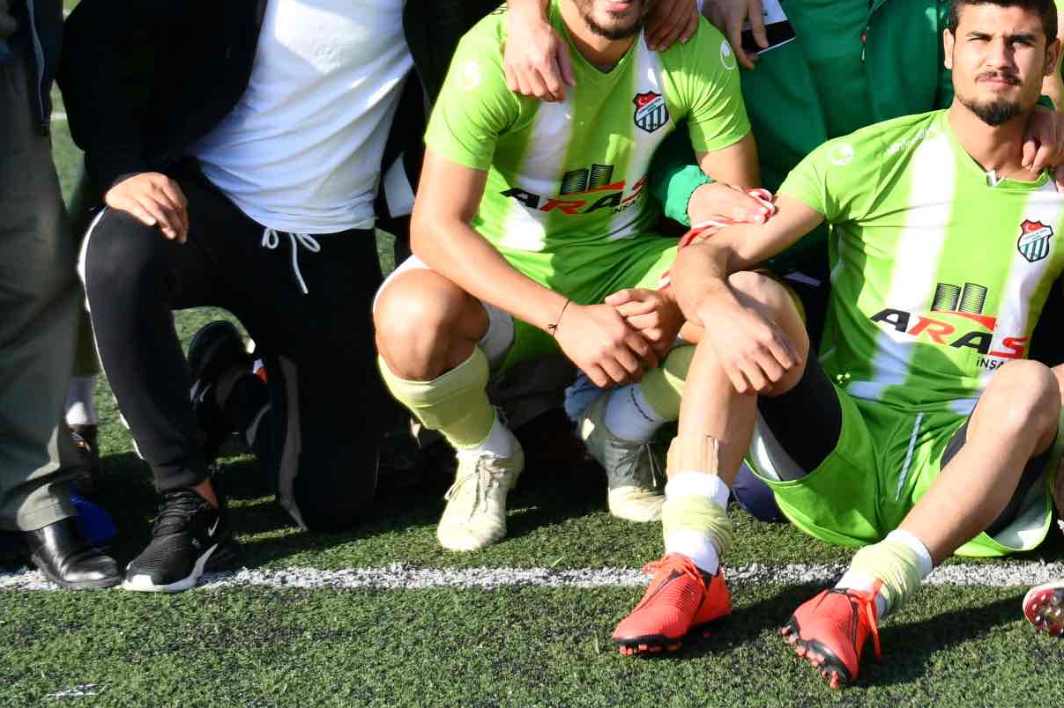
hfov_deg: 15.6
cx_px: 986
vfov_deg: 10.3
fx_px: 3841
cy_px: -195
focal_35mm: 130
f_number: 2.8
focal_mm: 38
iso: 200
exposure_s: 1/3200
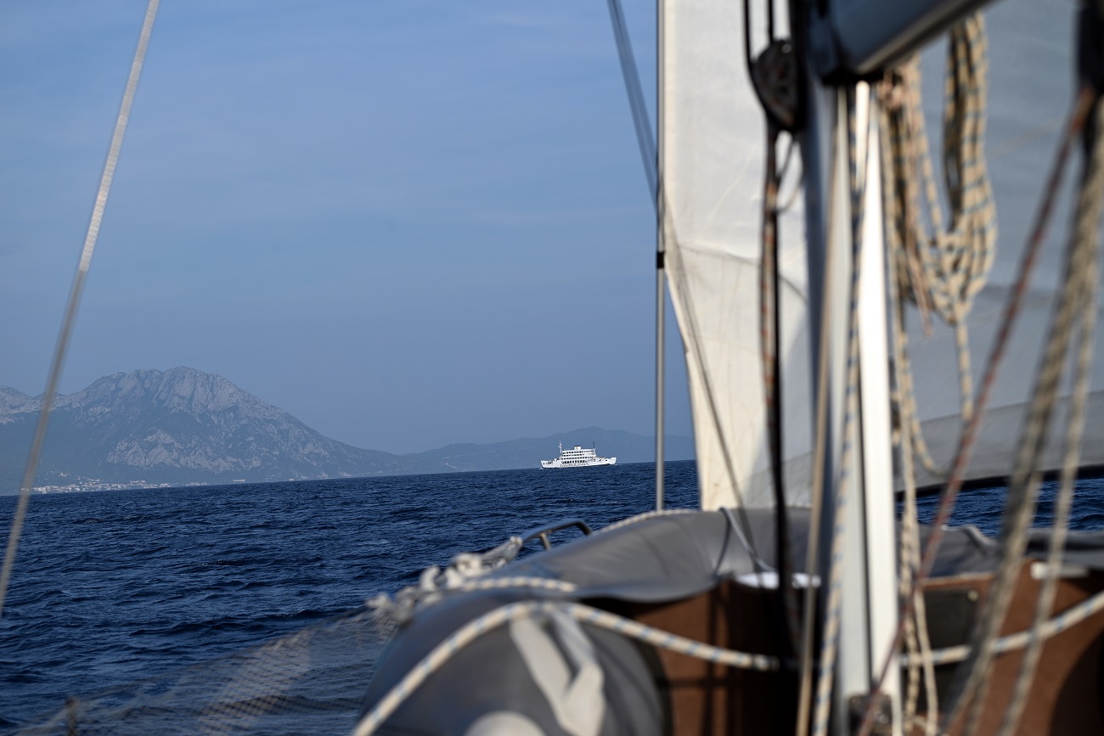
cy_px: 368
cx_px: 552
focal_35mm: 78
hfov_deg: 26.0
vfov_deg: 17.5
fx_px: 2392
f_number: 6.3
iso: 100
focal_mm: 78
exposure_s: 1/640
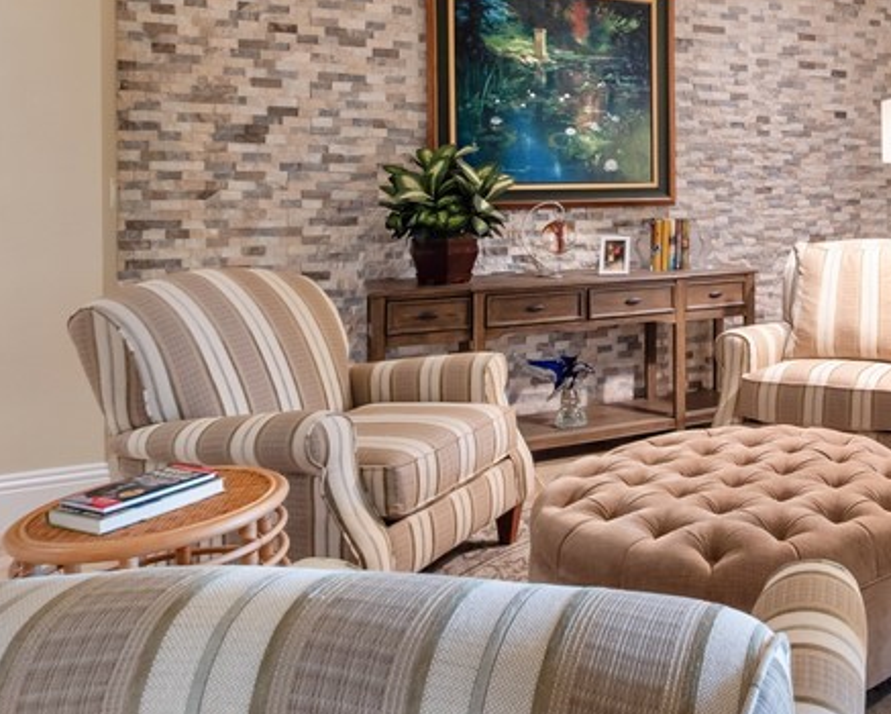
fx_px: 844
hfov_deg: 47.1
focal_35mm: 32
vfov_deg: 44.2
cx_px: 875
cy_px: 173
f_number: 7.1
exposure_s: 1/2
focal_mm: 7
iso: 200
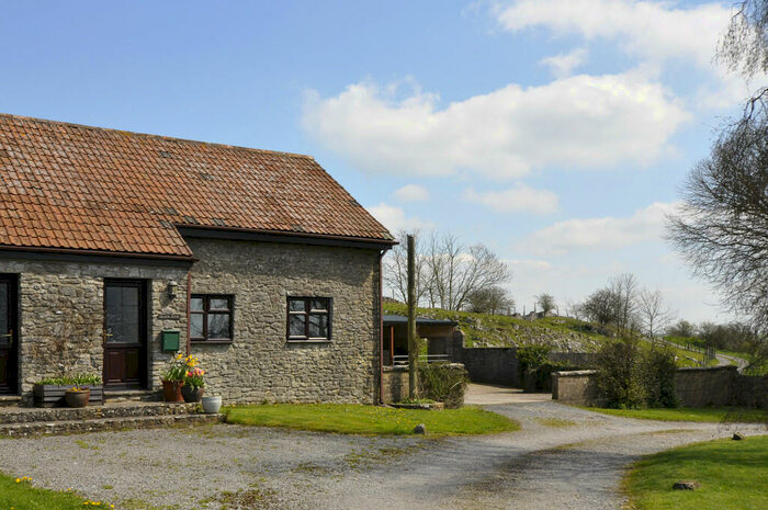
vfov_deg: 36.8
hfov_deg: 53.2
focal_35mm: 36
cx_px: 384
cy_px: 255
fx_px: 767
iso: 200
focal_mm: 24
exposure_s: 1/200
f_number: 11
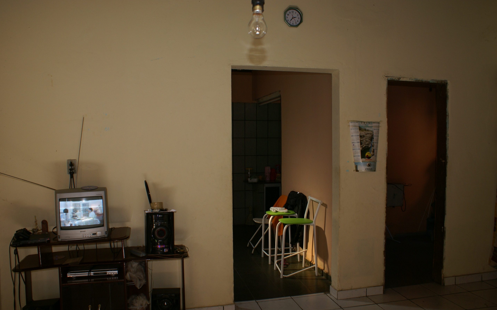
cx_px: 249
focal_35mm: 28
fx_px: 379
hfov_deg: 66.5
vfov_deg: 44.5
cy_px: 159
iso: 200
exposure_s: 1/60
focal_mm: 18
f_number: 5
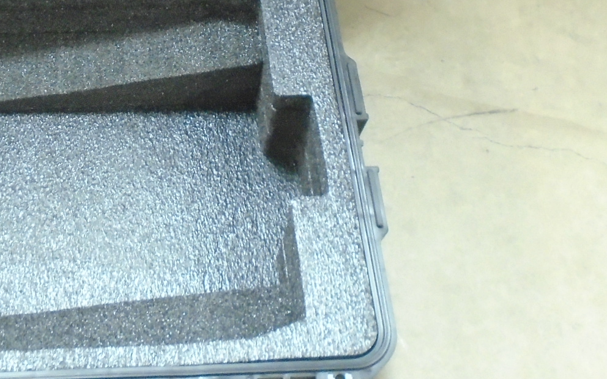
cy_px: 7
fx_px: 1191
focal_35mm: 72
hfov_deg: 27.7
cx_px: 83
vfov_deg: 17.7
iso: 400
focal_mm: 4.6
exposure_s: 1/8
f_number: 3.2
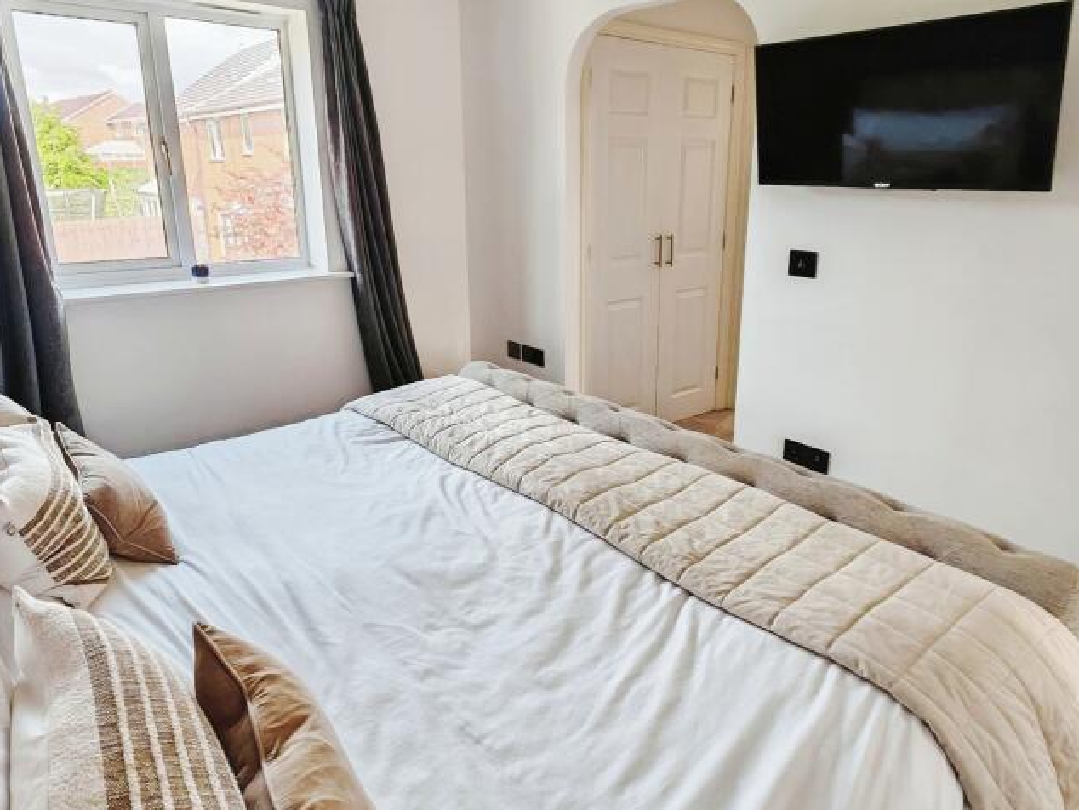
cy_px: 462
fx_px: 655
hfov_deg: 77.2
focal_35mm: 21
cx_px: 390
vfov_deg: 63.2
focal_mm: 1.82
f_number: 2
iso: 125
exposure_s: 1/53
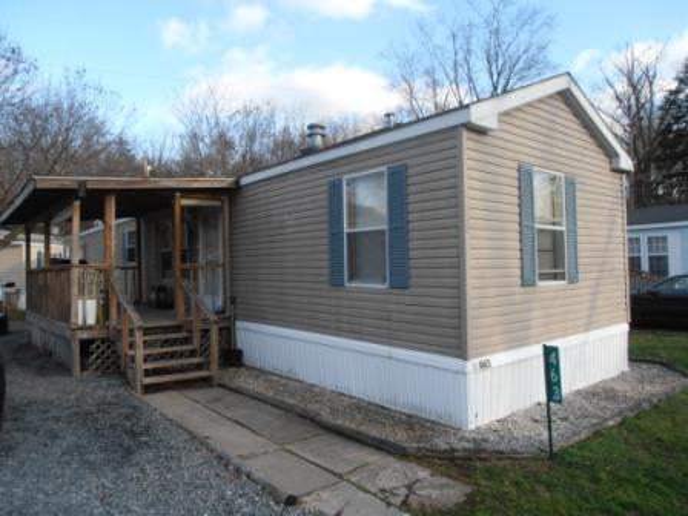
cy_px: 258
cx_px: 344
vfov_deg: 56.8
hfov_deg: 71.6
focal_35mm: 24
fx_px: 477
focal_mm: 4.2
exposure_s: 1/320
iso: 80
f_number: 3
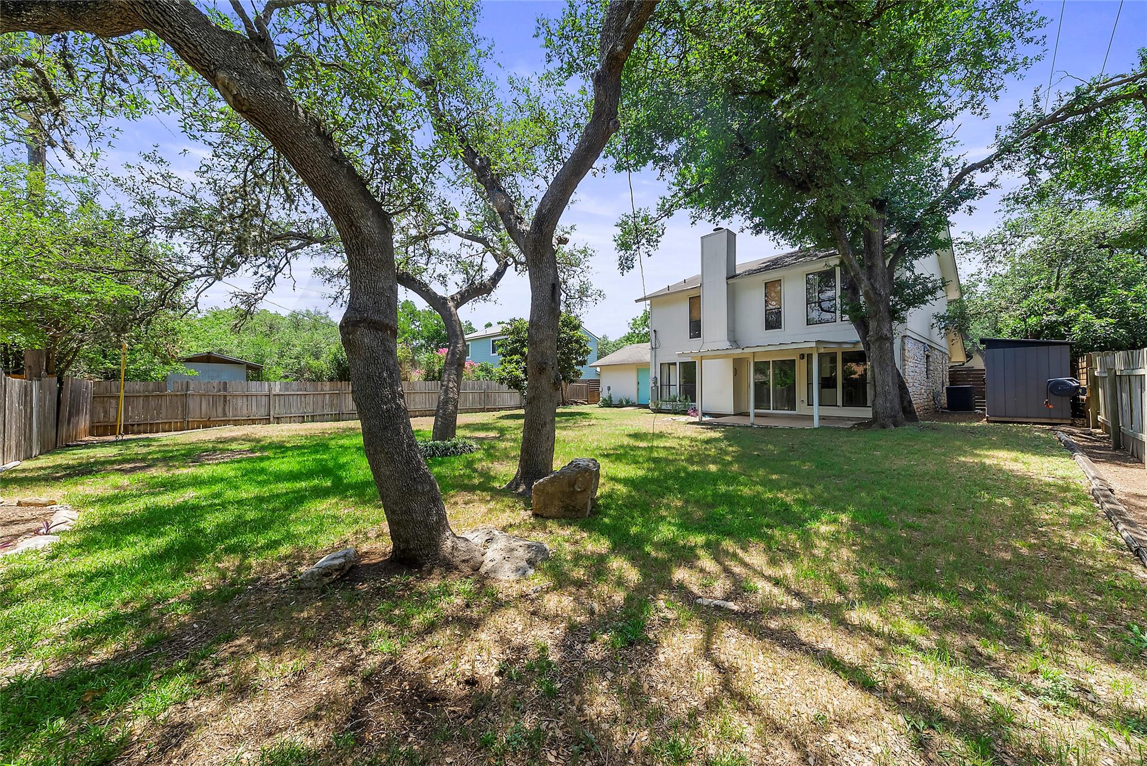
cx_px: 574
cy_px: 383
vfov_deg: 90.1
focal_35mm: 12
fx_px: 382
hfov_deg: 112.6
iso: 160
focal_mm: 12
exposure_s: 1/50
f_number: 11
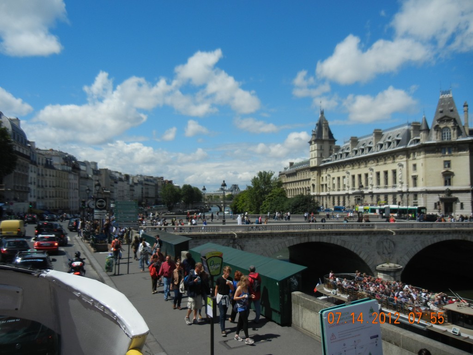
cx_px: 236
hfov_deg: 60.0
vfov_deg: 46.8
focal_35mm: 30
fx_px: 410
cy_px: 178
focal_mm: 5.4
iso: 160
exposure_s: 1/724
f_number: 7
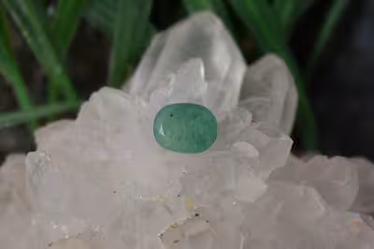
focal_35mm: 82
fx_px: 856
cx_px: 187
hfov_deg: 24.6
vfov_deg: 16.5
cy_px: 124
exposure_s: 1/60
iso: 400
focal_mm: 55
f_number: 5.6
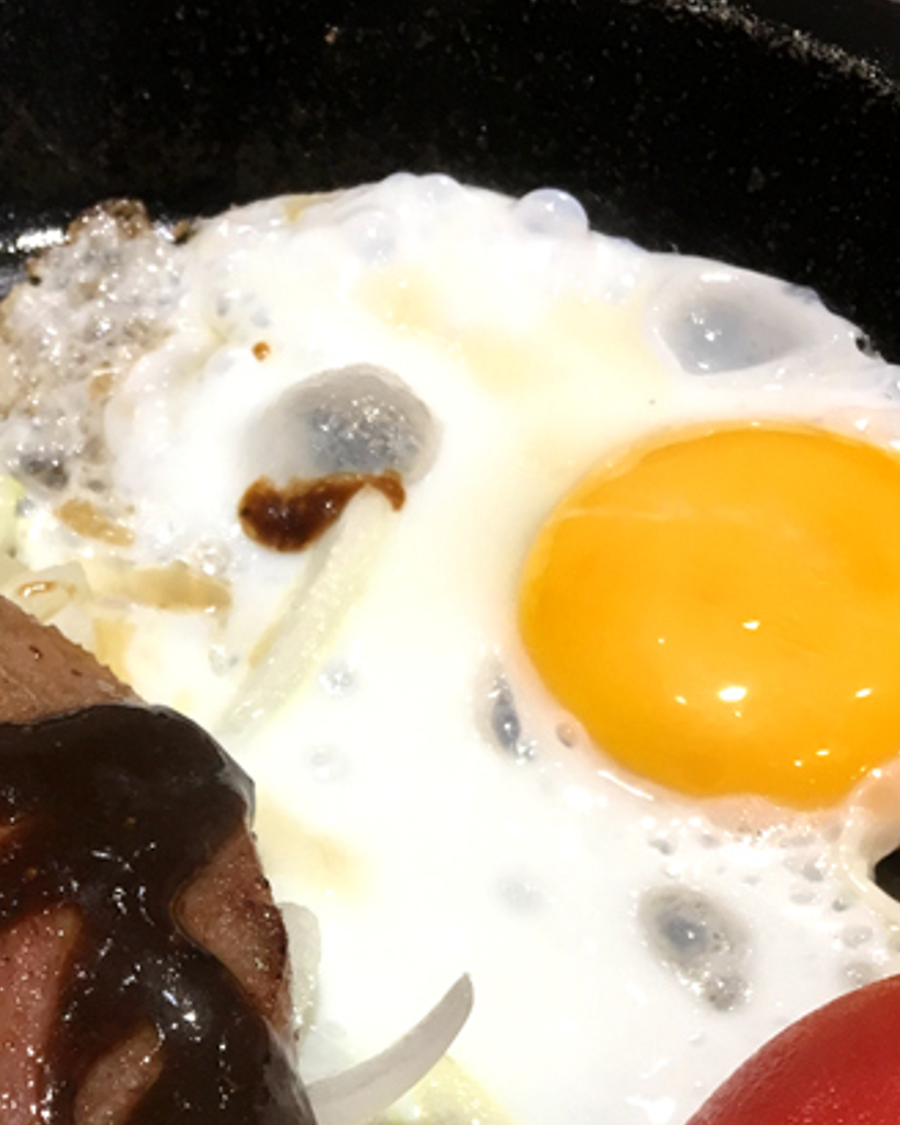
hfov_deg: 21.5
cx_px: 41
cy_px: 1111
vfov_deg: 26.2
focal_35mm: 69
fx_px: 2297
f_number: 2.2
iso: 50
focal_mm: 4.15
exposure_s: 1/33
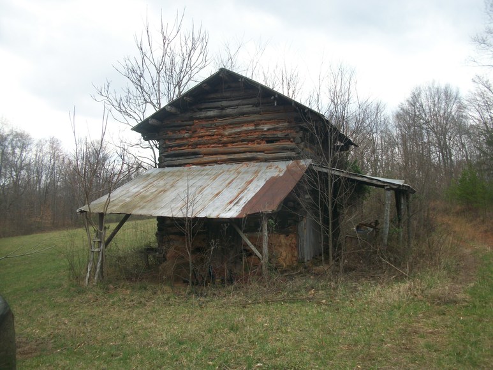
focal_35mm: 32
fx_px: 456
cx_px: 246
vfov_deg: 44.2
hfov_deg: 56.8
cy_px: 185
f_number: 8.8
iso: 80
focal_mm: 5.7
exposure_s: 1/80
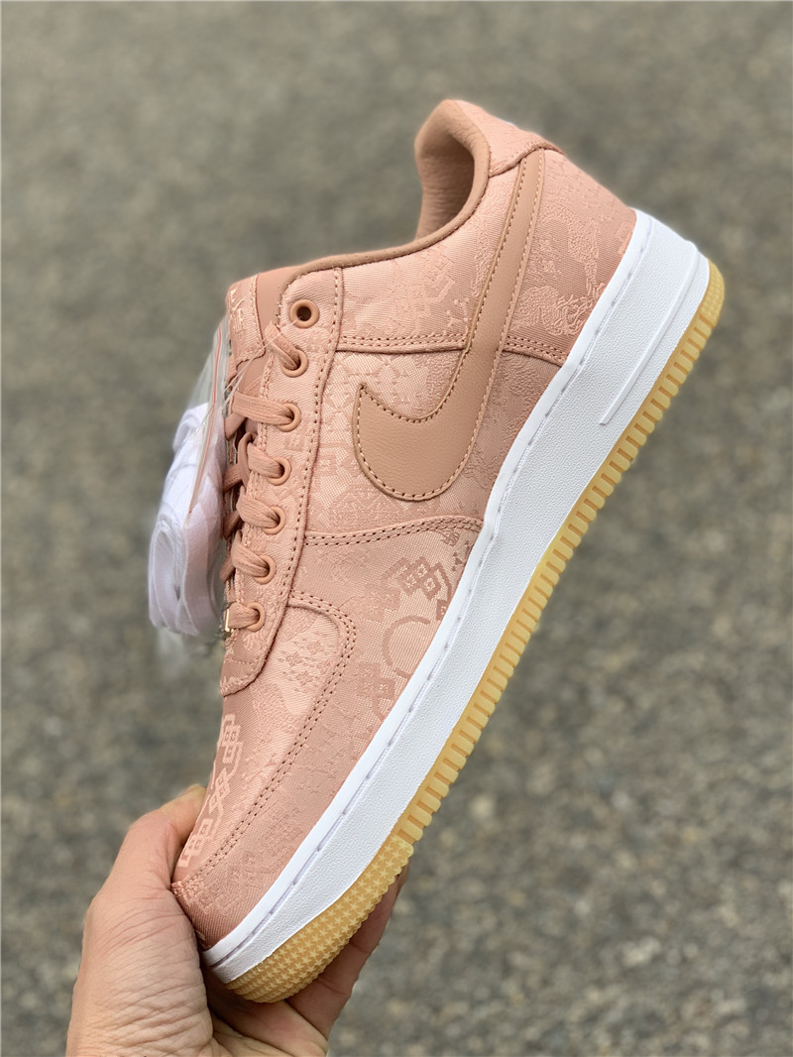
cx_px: 396
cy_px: 528
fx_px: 1588
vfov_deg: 36.8
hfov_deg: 28.0
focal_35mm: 52
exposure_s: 1/122
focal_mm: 6
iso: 20
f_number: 2.4
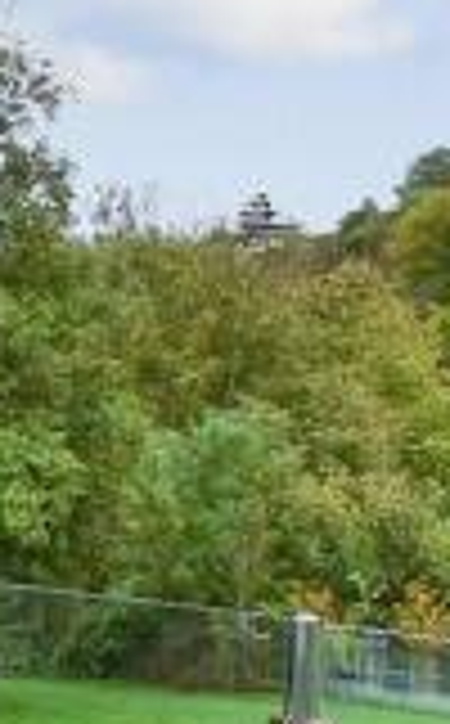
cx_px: -306
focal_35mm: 117
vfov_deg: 17.8
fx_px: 2306
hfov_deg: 10.6
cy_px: 488
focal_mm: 12
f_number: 8
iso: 200
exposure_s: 1/200
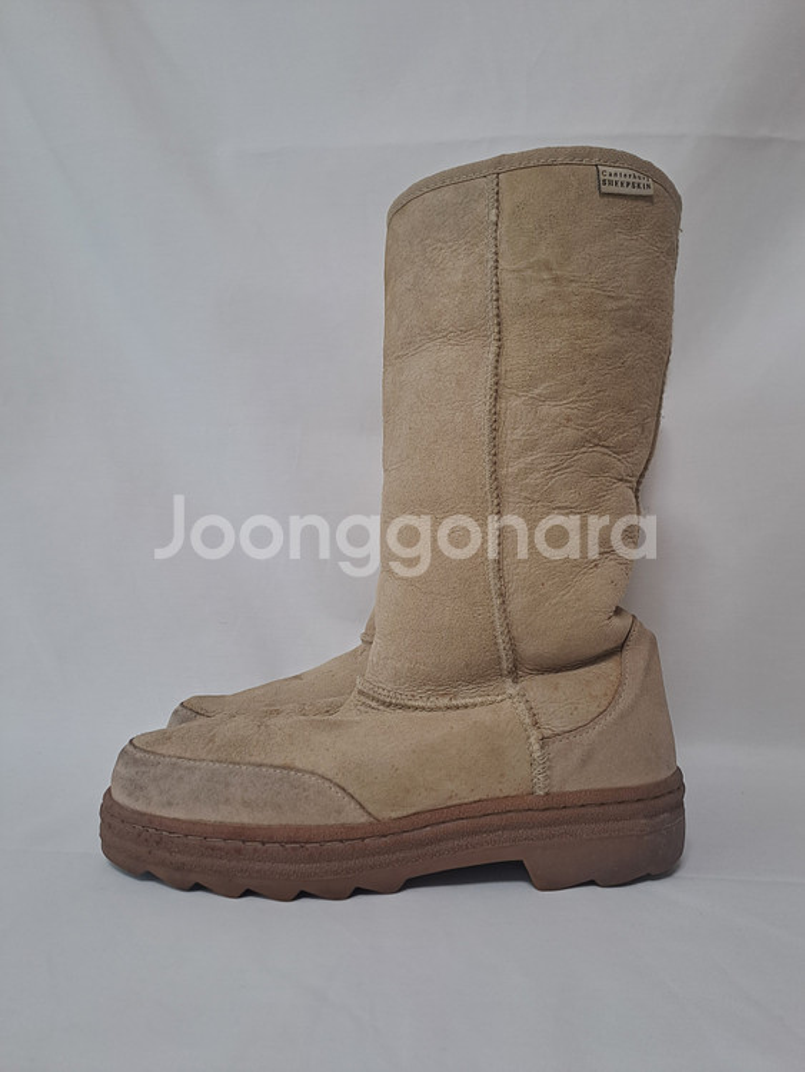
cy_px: 536
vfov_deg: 69.4
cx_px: 402
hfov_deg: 54.9
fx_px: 775
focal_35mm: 25
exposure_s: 1/60
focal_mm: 4.65
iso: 80
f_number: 1.8
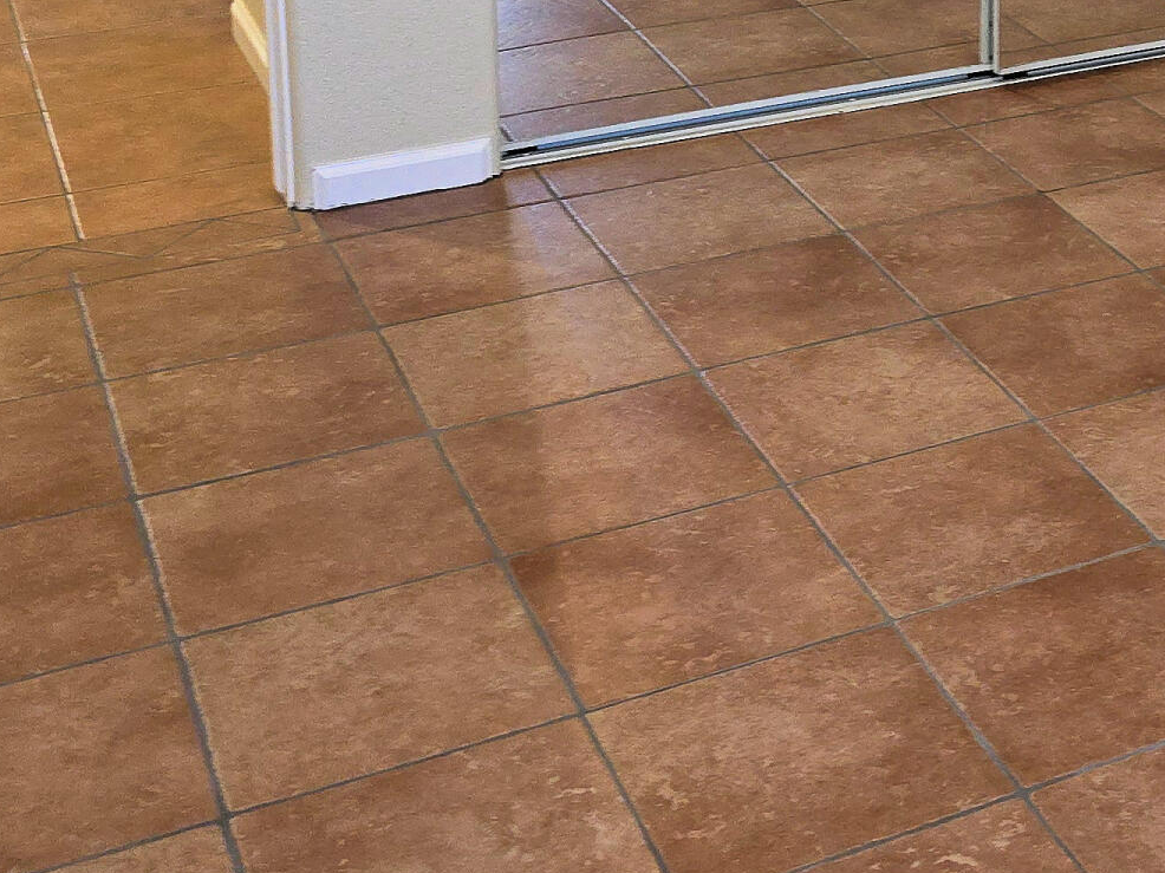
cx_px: 1312
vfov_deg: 19.7
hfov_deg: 25.6
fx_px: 2355
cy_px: -194
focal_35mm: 70
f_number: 1.7
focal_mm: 6.3
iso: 160
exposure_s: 1/24
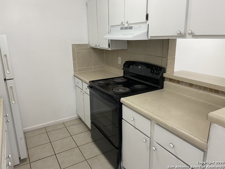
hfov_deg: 67.3
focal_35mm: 26
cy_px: 84
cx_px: 112
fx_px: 169
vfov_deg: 53.1
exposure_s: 1/60
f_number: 1.8
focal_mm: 4.25
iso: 125
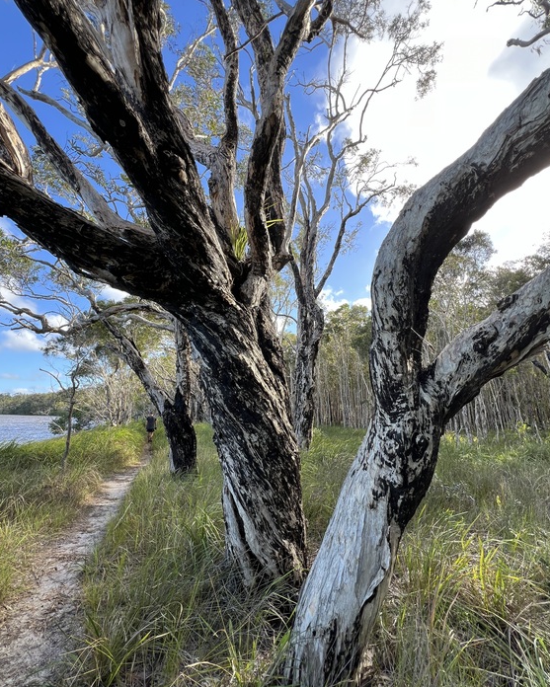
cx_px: 273
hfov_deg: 88.0
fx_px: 285
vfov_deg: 100.7
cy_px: 347
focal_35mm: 14
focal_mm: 1.57
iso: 32
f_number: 1.8
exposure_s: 1/188
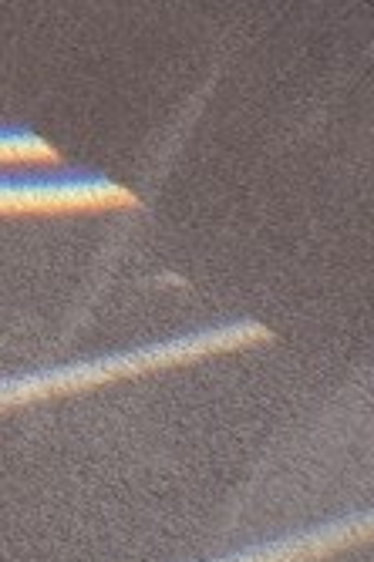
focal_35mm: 147
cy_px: -956
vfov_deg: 10.9
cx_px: -704
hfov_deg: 8.1
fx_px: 2295
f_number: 1.8
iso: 25
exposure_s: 1/316
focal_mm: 5.4
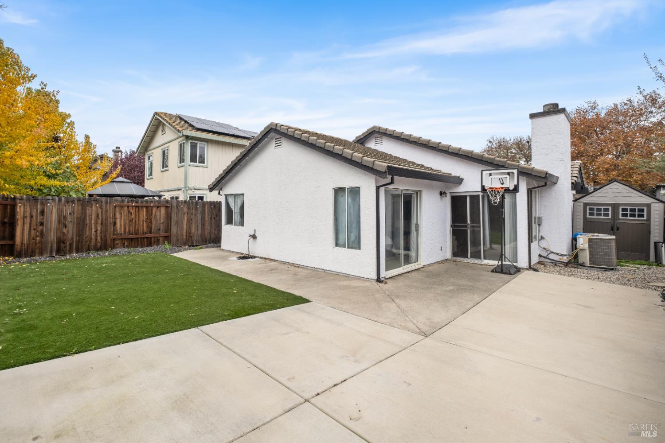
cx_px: 332
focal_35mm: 15
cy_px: 222
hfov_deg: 100.4
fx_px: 277
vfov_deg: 77.3
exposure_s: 1/300
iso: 160
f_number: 5
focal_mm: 10
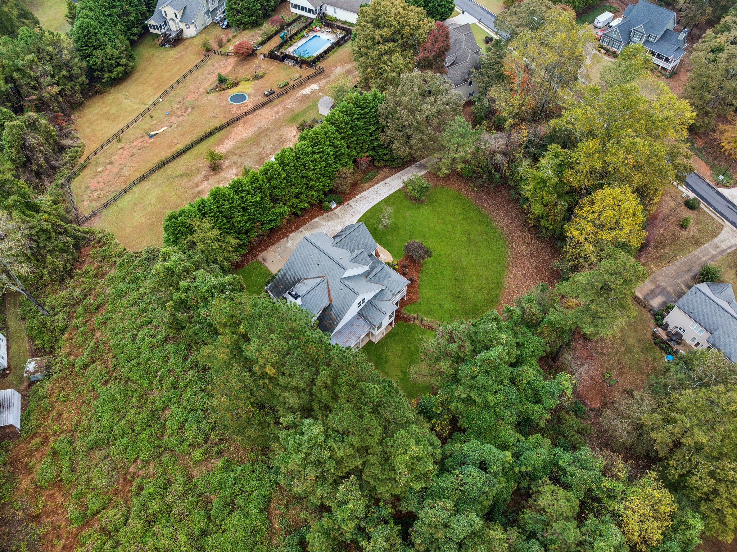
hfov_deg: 71.6
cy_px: 276
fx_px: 511
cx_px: 368
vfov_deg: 56.8
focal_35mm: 24
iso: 100
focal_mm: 12.3
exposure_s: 1/80
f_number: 2.8
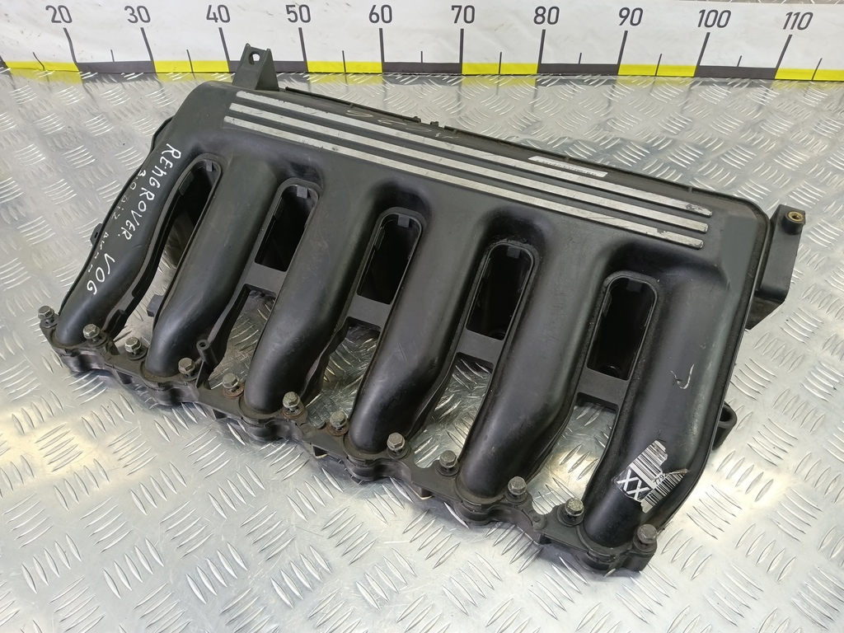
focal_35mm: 23
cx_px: 422
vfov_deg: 58.9
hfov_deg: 73.9
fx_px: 561
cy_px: 316
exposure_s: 1/50
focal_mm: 4.11
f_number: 1.6
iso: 228
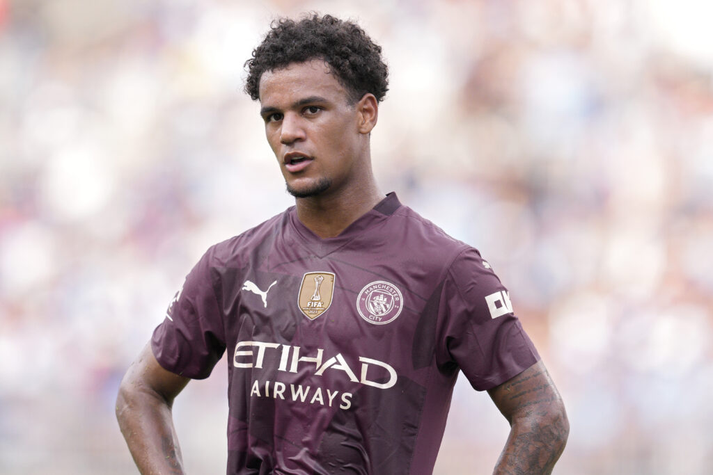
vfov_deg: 2.3
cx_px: 356
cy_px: 238
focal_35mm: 600
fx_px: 11884
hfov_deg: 3.4
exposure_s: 1/2500
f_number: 3.5
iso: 1600
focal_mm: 400
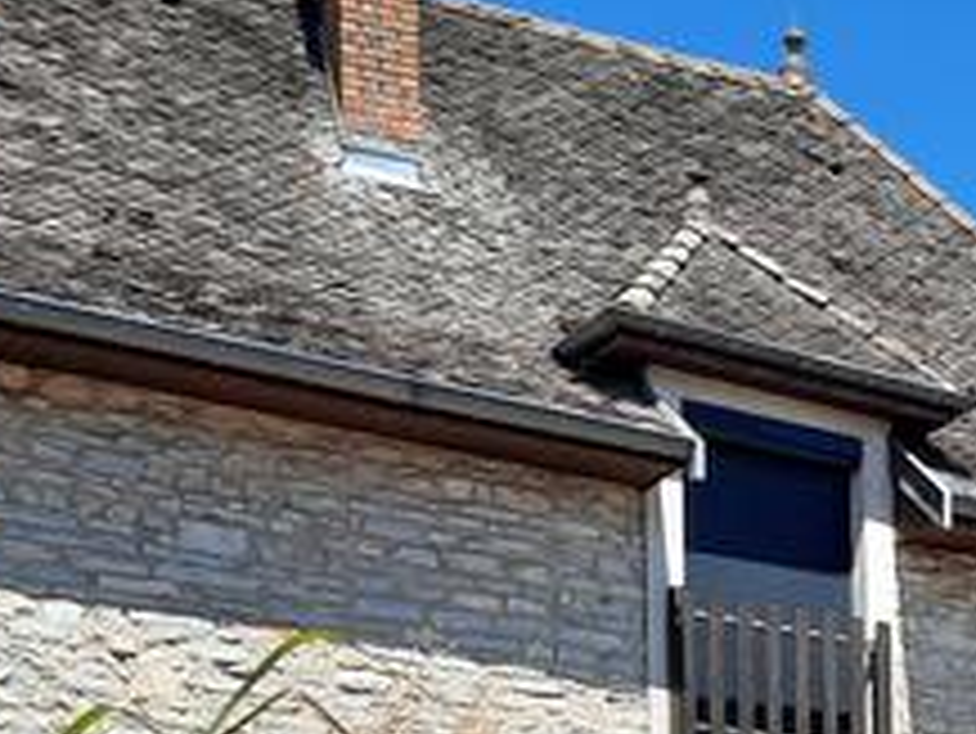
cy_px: 1234
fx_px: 2595
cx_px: 1372
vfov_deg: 14.5
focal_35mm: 92
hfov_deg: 19.2
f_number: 2
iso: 32
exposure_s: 1/1070
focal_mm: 4.6
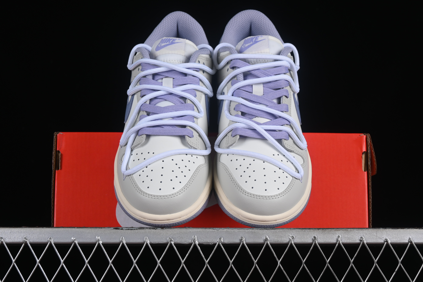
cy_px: 141
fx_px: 881
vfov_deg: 18.2
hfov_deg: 27.0
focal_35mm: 75
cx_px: 212
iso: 160
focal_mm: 50
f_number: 8
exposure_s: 1/80
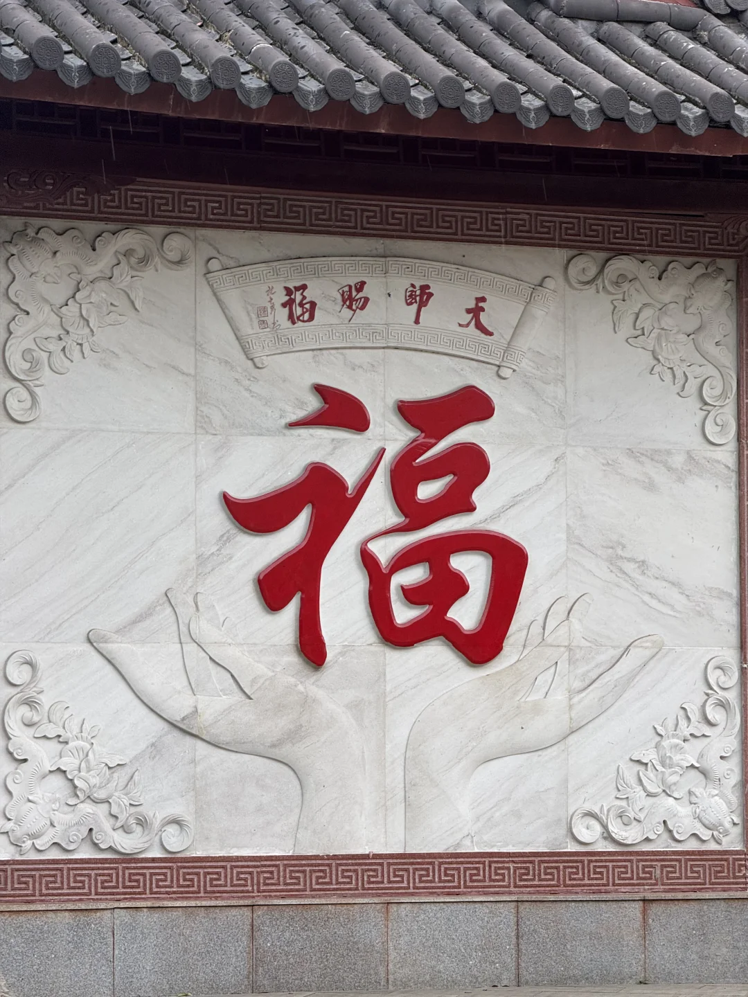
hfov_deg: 12.3
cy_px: 498
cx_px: 374
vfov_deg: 16.4
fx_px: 3457
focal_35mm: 120
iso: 50
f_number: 2.8
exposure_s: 1/99
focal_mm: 15.66
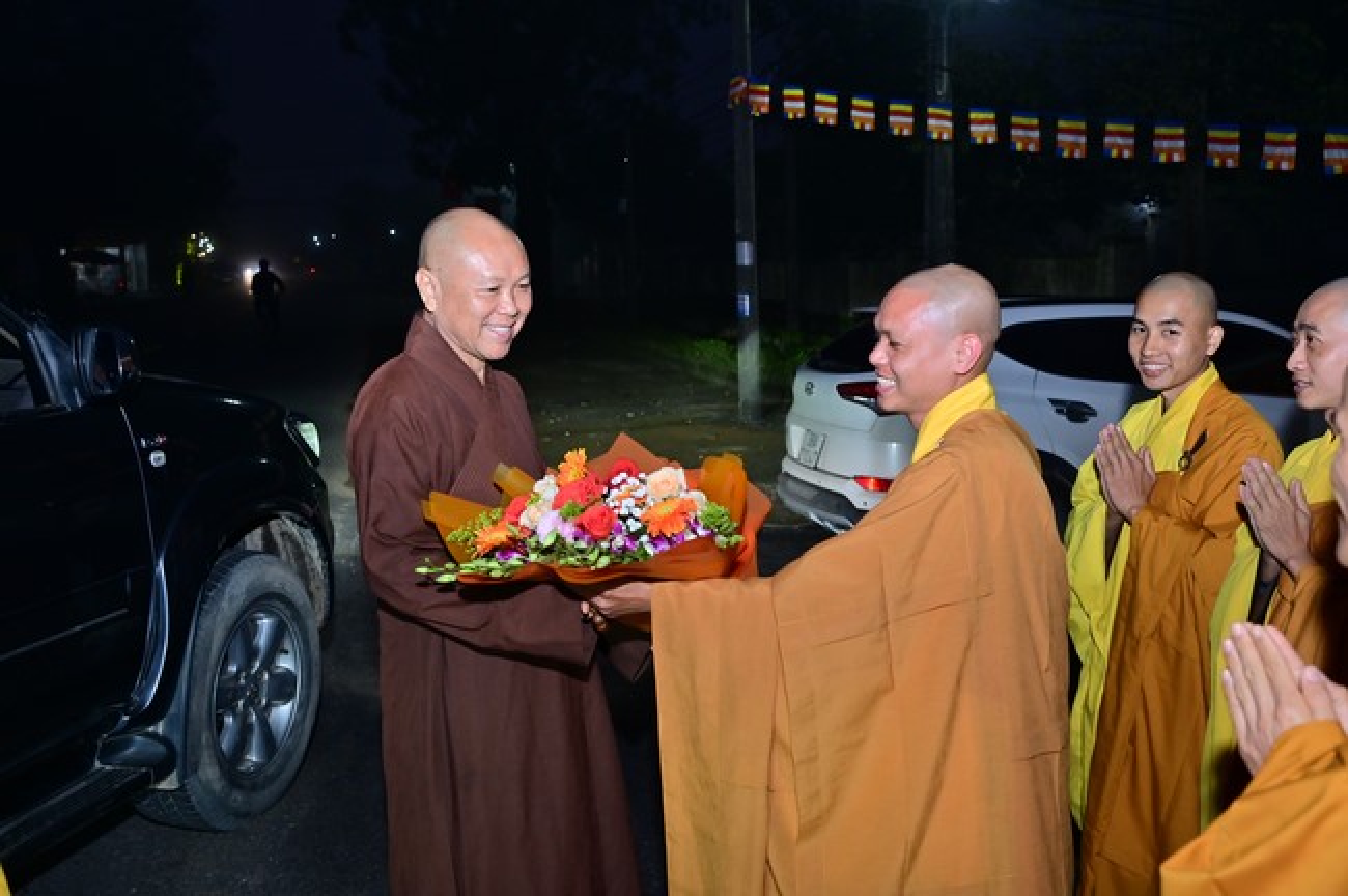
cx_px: 674
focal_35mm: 38
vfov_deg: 35.0
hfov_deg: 50.7
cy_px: 448
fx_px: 1421
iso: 1250
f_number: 5.6
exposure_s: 1/160
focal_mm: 38
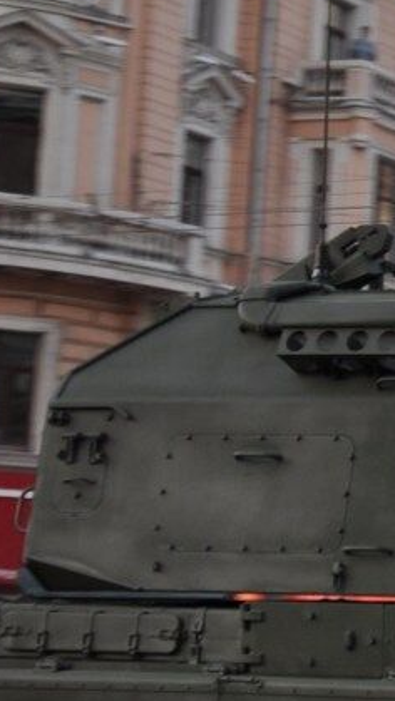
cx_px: 1346
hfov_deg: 7.3
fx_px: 2567
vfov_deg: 15.5
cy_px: 549
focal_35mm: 138
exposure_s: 1/160
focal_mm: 18
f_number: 2.8
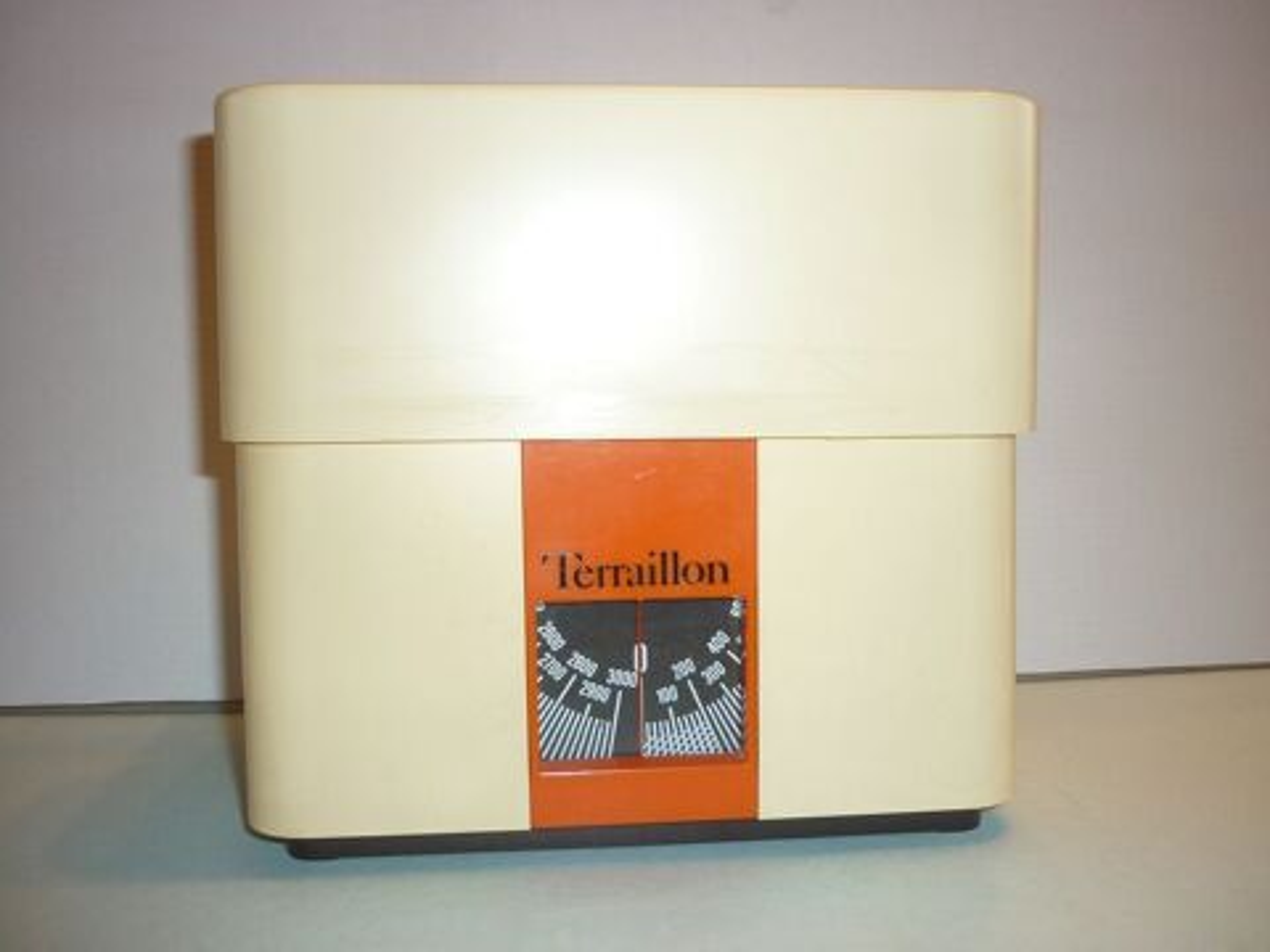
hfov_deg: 55.4
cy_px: 476
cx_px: 635
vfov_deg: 42.9
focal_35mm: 33
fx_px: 1211
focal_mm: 5.5
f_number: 2.8
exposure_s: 1/30
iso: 100
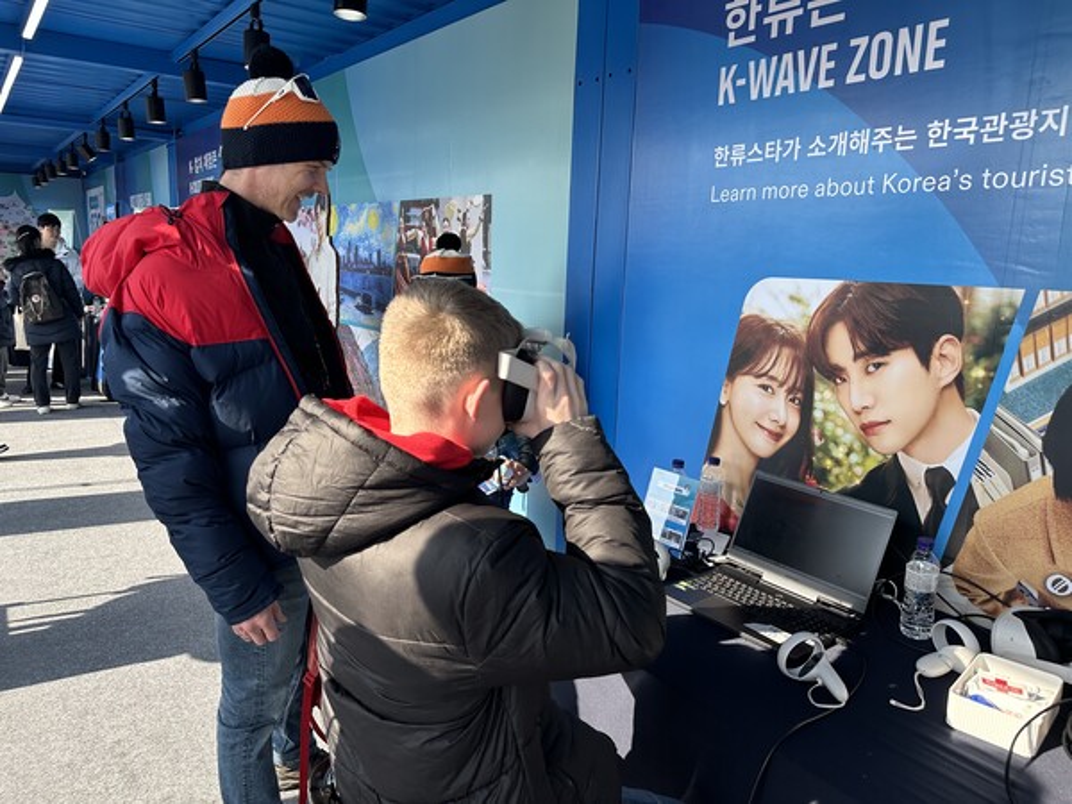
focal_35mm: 24
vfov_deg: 56.8
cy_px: 402
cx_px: 536
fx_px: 743
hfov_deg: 71.6
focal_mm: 6.86
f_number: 1.78
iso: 80
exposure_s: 1/962
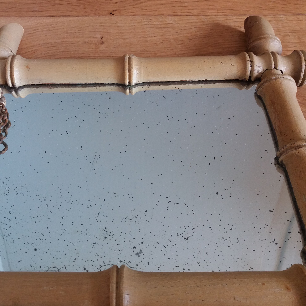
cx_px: 118
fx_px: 350
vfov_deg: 47.2
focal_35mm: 35
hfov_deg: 46.9
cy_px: 147
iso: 100
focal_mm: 3.7
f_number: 1.9
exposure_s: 1/50
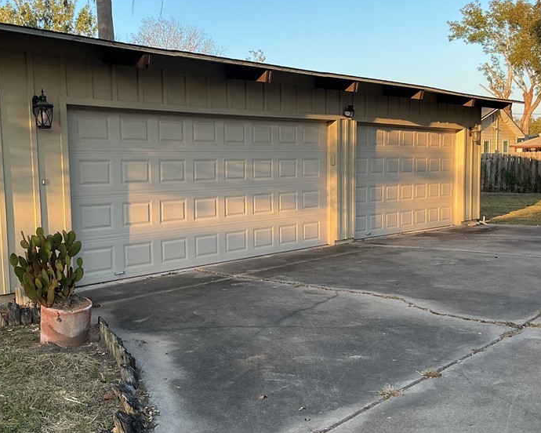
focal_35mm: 42
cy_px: 234
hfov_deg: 43.5
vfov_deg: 35.7
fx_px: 672
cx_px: 205
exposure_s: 1/269
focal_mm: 3
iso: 25
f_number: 1.8
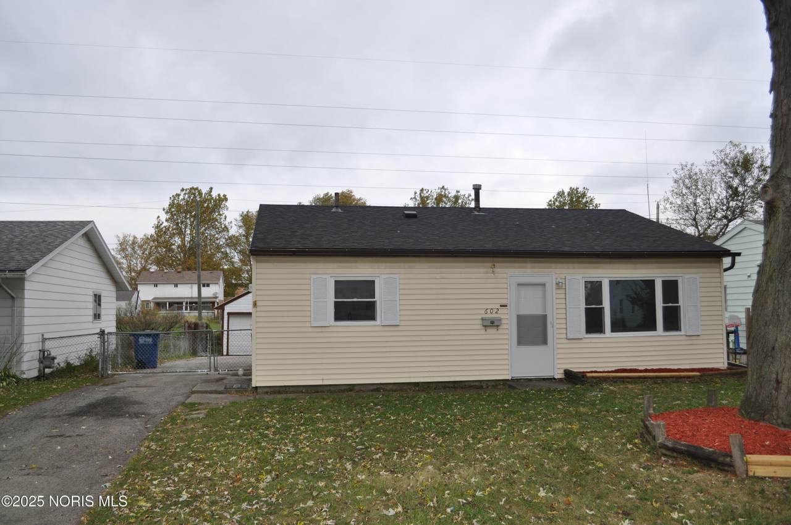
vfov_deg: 43.5
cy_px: 262
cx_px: 396
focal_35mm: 30
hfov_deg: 62.0
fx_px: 658
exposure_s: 1/200
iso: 200
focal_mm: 20
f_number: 5.6
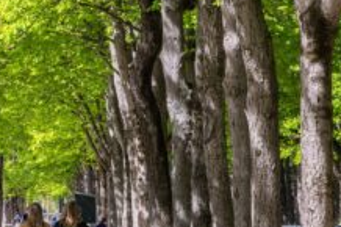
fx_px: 3407
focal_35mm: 360
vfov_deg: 3.8
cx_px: 59
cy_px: 210
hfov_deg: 5.7
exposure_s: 1/250
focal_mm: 116
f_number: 14
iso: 200
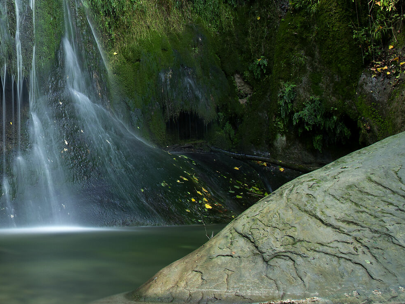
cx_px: -16
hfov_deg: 31.3
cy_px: 75
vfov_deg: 25.8
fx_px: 655
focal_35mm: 56
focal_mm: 24
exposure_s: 60
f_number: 5
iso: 100
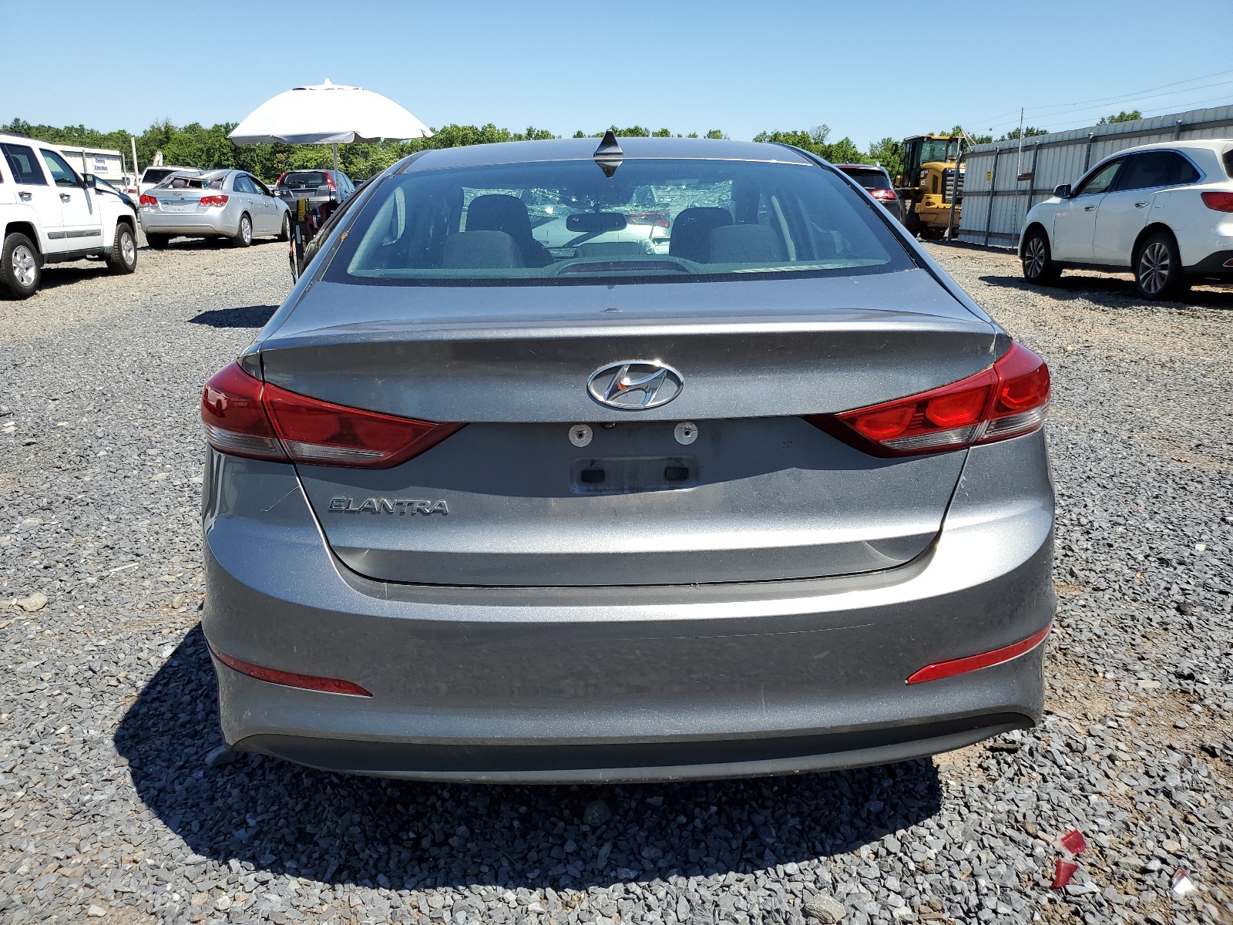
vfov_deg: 53.1
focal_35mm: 26
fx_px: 926
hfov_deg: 67.3
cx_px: 616
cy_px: 462
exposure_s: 1/2500
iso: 50
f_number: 1.5
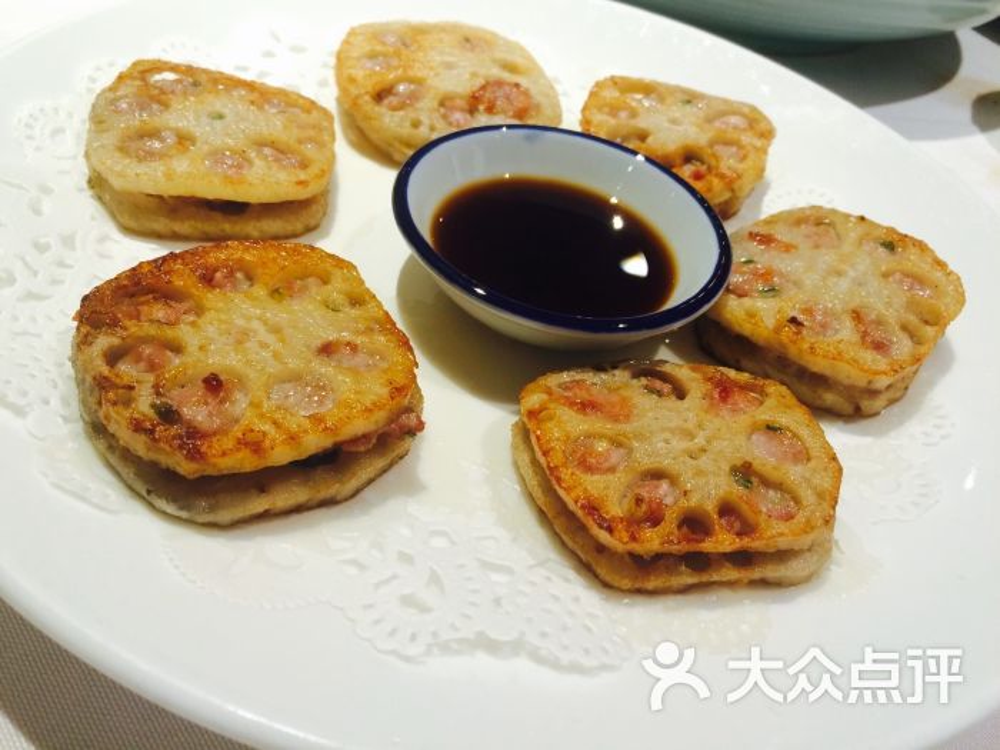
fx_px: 838
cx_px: 500
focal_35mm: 29
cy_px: 375
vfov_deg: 48.2
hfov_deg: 61.7
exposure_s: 1/30
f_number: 2.2
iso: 80
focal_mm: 4.15
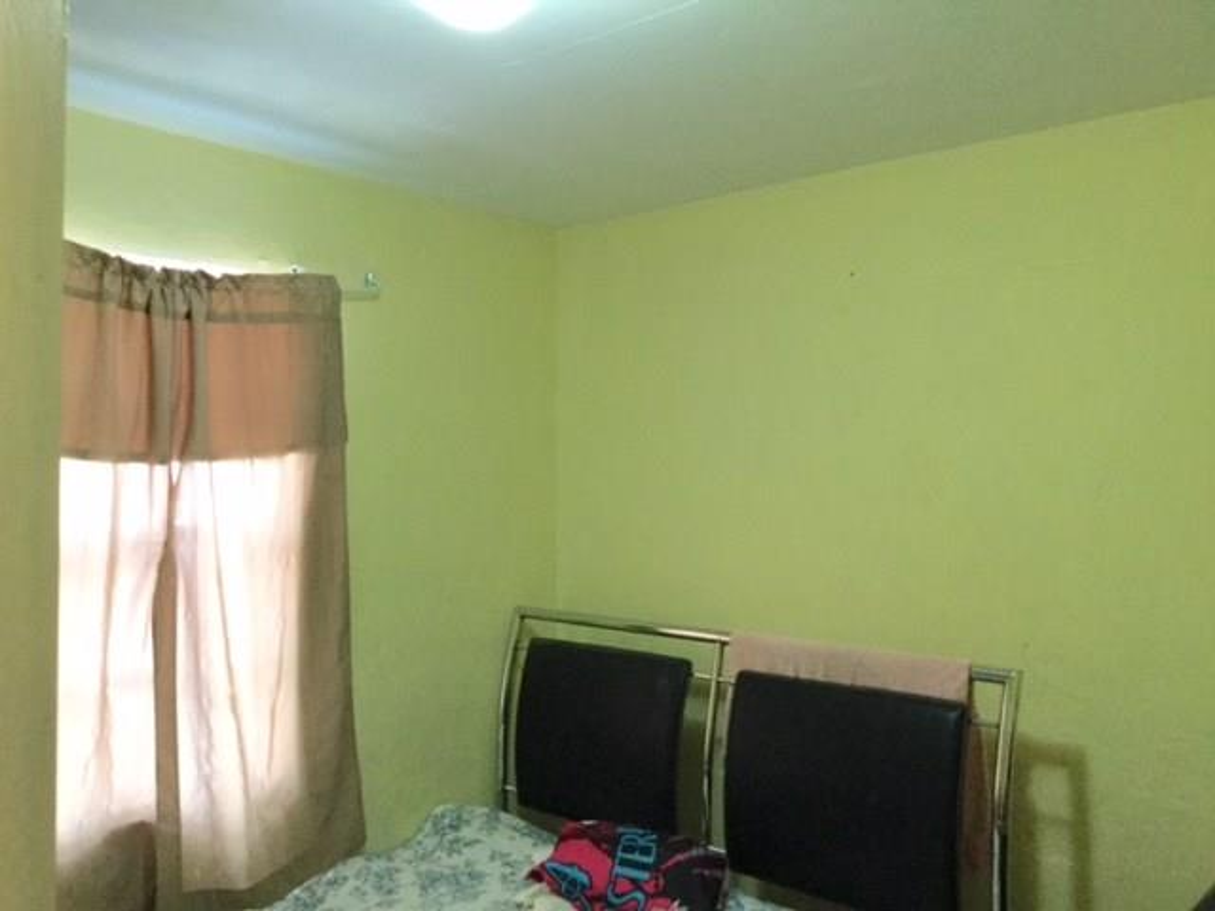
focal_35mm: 31
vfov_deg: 45.4
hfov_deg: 58.4
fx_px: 1088
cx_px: 608
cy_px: 456
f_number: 2.4
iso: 160
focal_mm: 3.3
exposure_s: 1/30
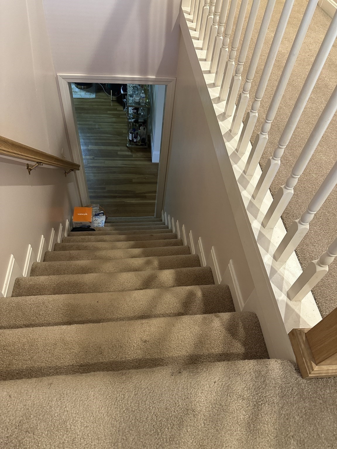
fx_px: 312
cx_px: 168
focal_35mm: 24
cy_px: 224
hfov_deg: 56.8
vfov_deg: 71.6
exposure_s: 1/60
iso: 400
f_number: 1.78
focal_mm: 6.86
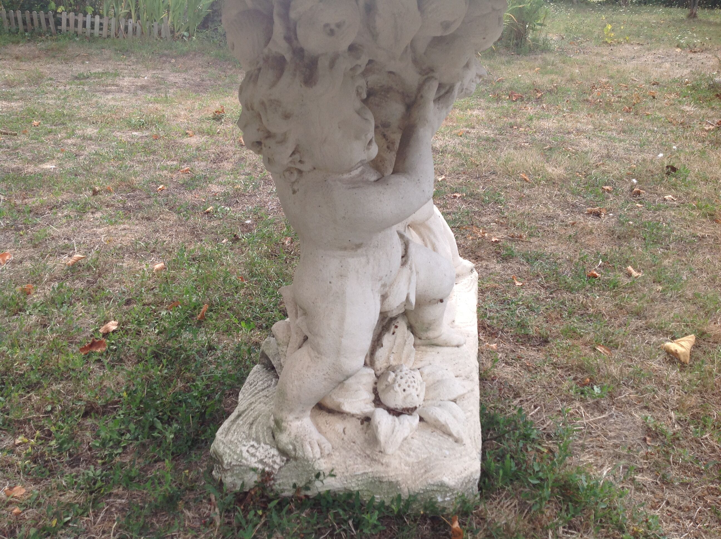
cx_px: 360
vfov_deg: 40.6
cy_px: 270
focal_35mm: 35
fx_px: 728
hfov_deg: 52.7
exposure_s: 1/521
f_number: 2.4
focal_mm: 4.28
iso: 50
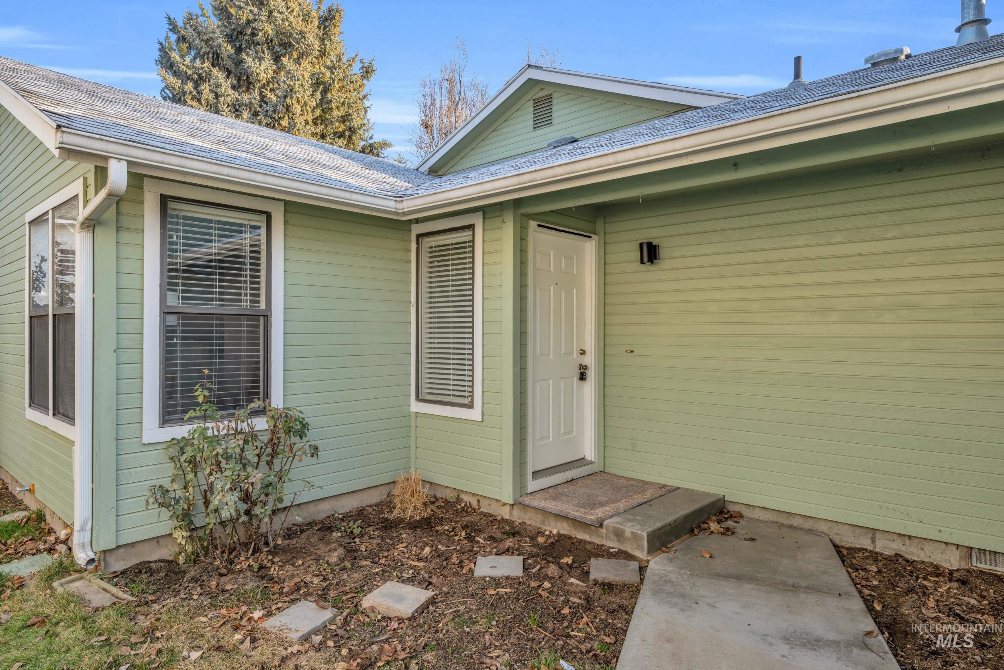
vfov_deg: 60.7
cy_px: 335
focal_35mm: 20
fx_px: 572
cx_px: 502
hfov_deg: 82.6
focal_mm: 20.5
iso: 100
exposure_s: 1/25
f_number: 9
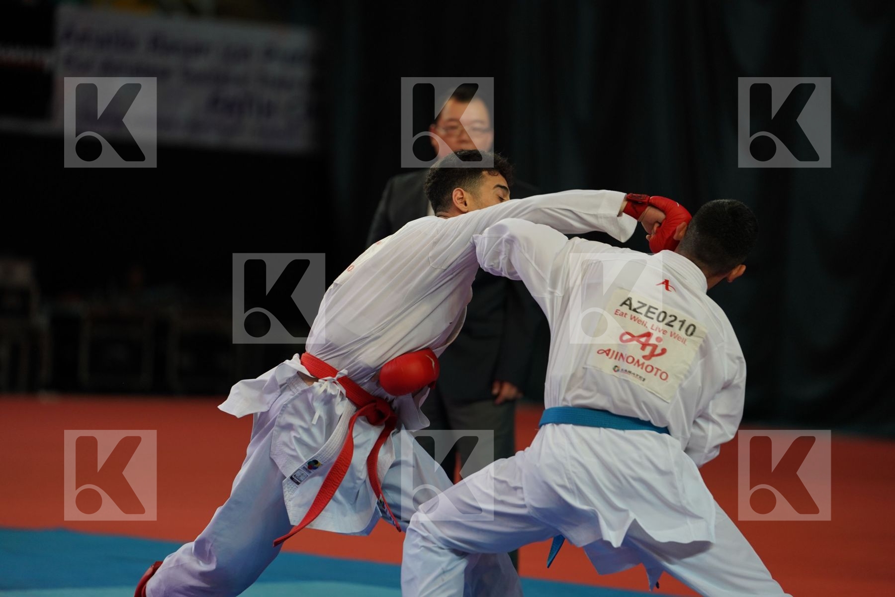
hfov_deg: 10.3
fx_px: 4972
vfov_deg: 6.9
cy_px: 298
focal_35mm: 200
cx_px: 448
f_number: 2.8
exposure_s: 1/1000
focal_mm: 200
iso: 1000
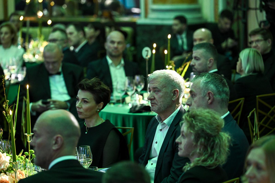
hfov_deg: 14.7
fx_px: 1069
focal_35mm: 140
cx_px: 138
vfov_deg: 9.8
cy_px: 92
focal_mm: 140
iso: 4000
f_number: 3.5
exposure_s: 1/80
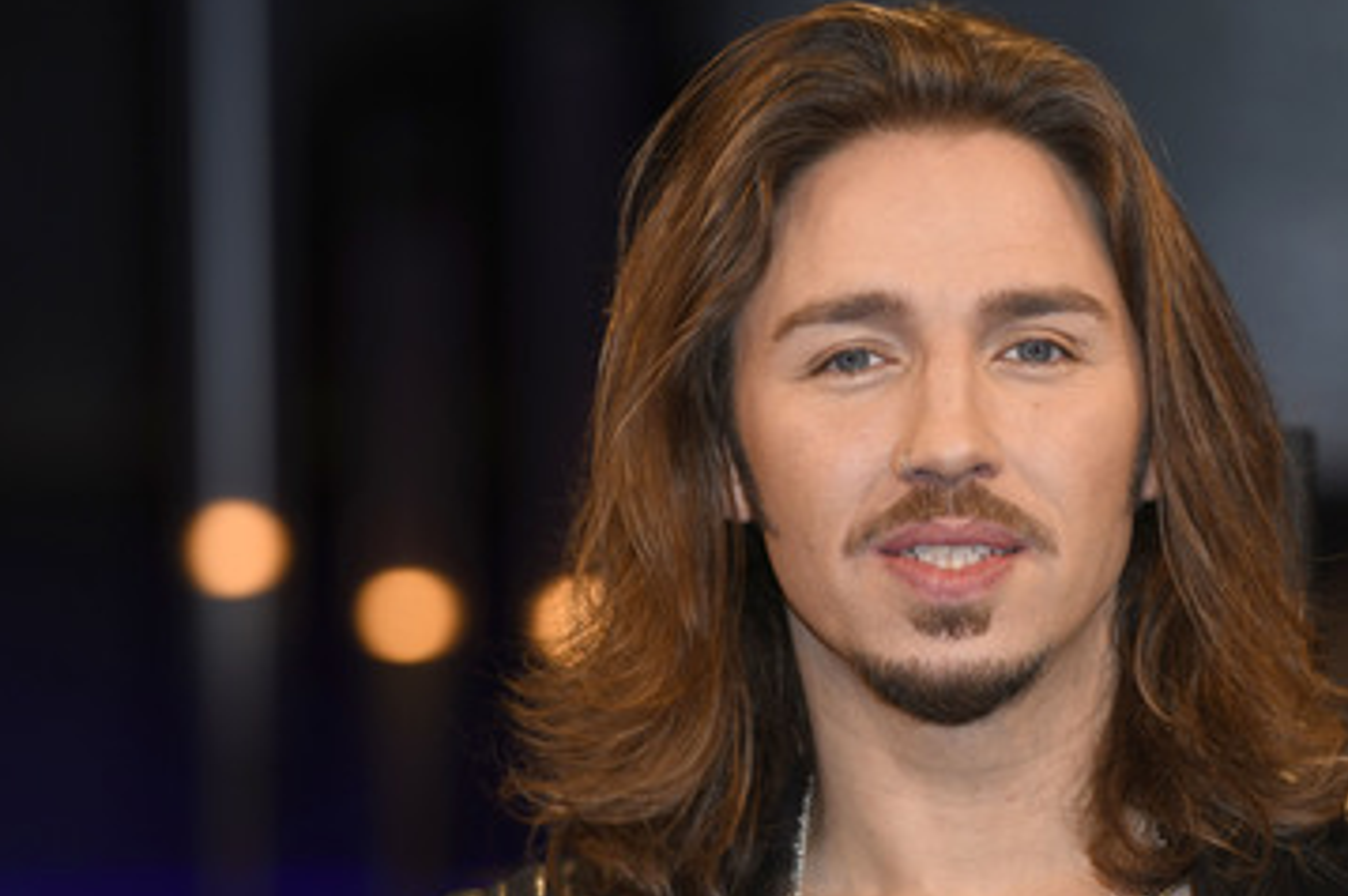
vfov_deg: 5.4
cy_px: 546
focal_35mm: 252
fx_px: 9427
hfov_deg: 8.2
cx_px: 830
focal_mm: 200
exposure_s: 1/400
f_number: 3.5
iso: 800
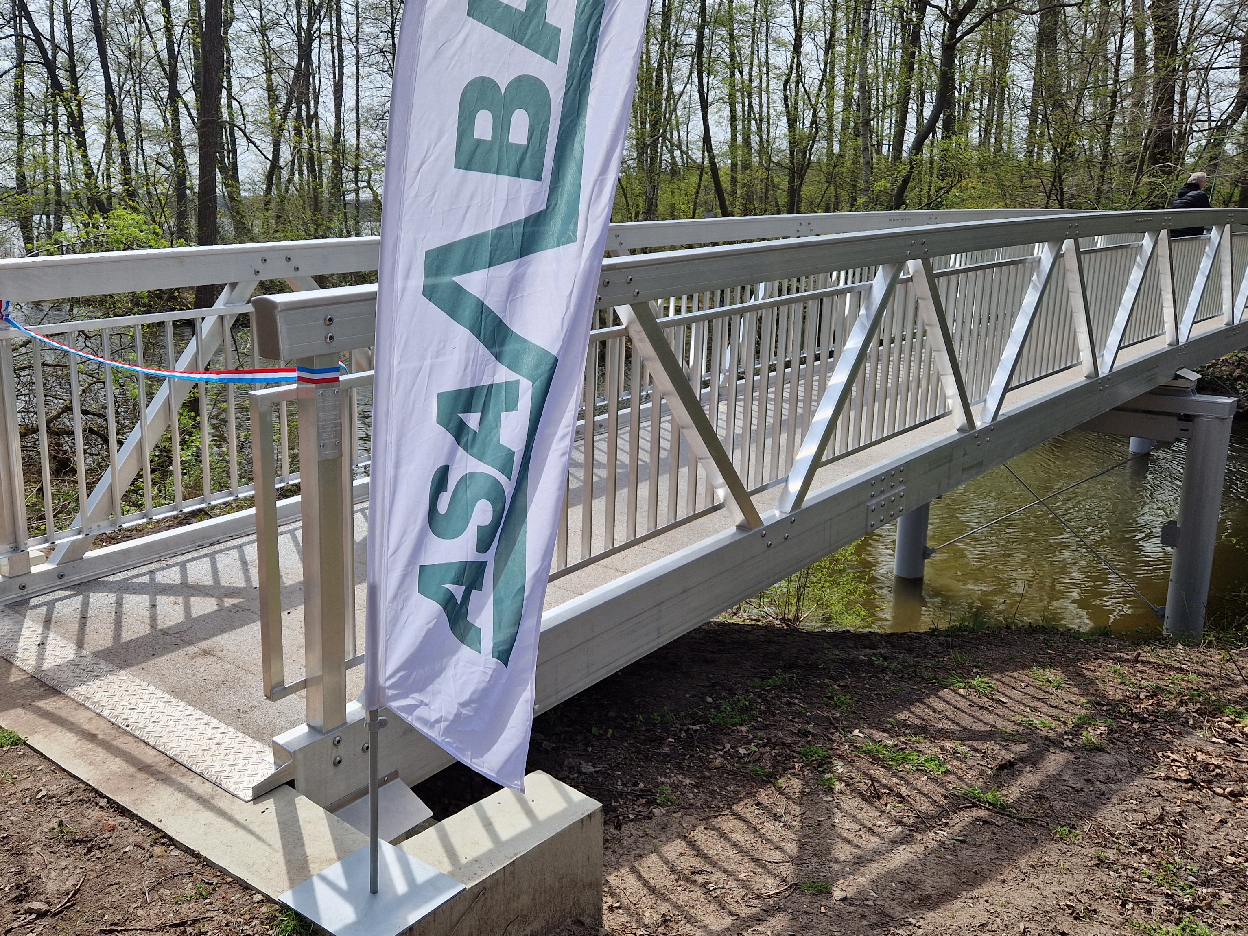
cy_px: 464
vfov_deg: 46.8
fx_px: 1082
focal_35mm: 30
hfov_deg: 59.9
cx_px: 565
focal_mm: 5.4
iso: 50
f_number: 1.8
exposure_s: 1/1156
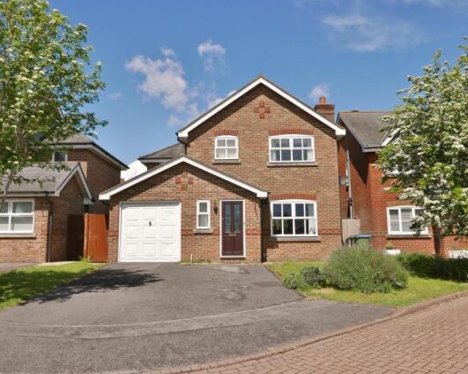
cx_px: 231
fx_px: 388
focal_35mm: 28
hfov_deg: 62.2
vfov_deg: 51.5
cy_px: 184
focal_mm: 10.9
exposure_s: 1/2500
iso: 200
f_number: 4
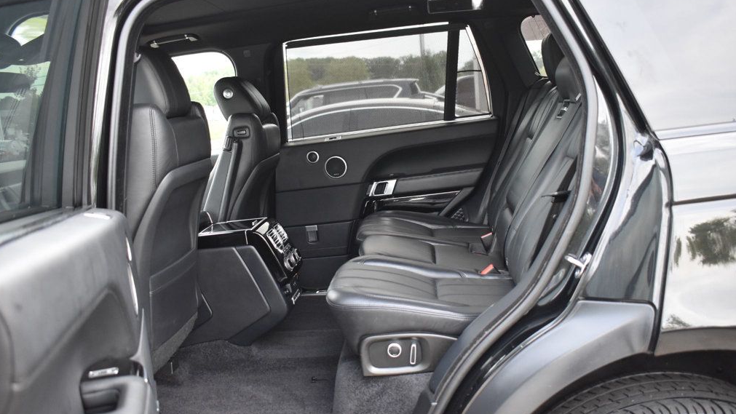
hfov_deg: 56.6
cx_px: 365
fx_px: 683
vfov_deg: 33.7
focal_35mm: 35
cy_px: 228
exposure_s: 1/60
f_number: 3.8
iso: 1250
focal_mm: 22
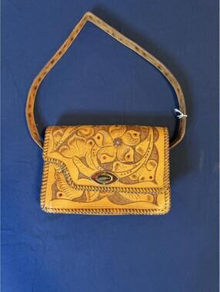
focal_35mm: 24
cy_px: 146
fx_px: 203
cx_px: 110
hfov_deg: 56.9
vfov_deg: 71.5
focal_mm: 6.76
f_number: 1.78
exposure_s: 1/40
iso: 800
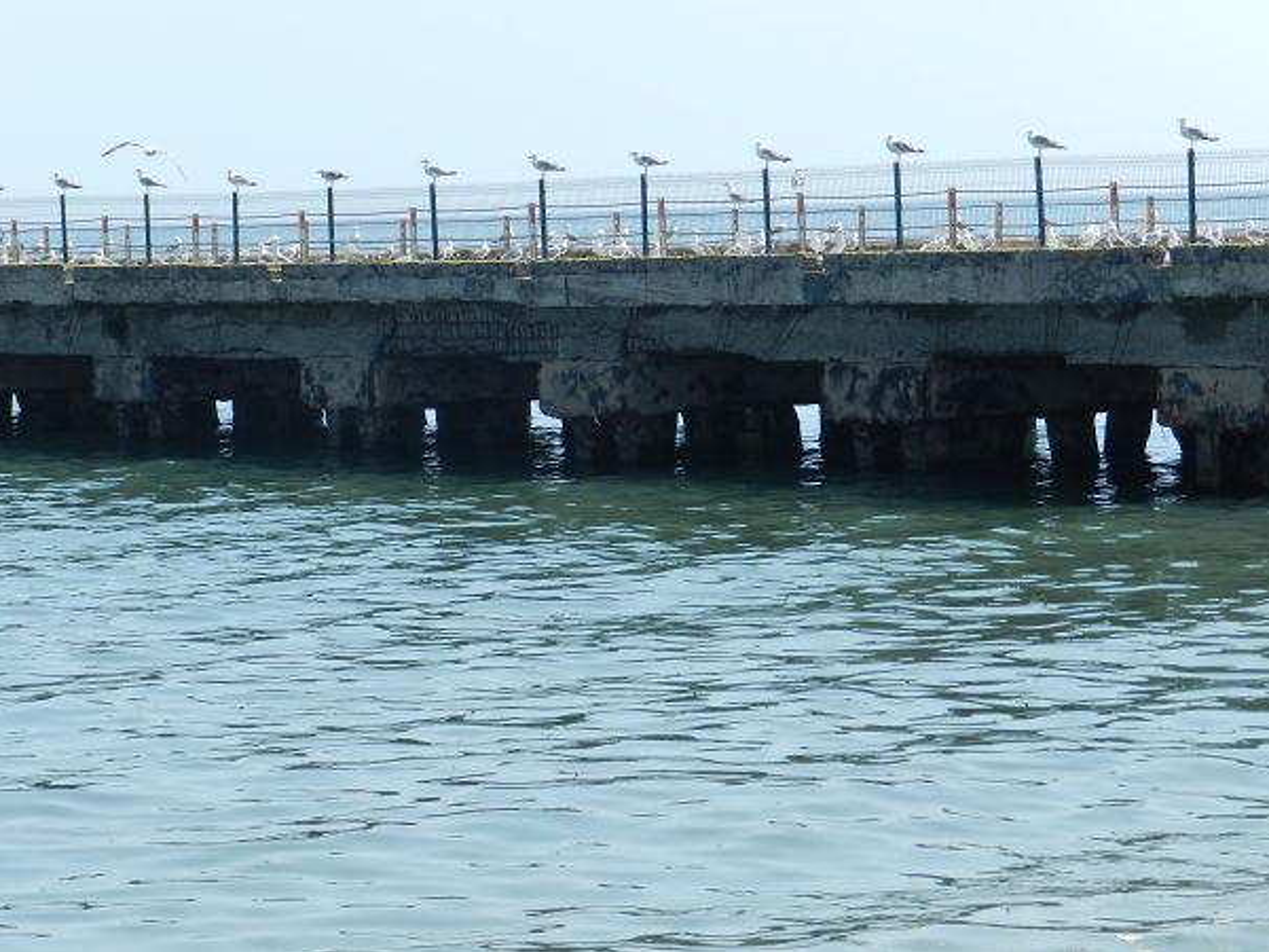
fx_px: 4802
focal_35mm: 131
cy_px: 477
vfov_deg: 11.3
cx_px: 638
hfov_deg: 15.1
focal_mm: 23.1
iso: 160
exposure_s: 1/640
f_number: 5
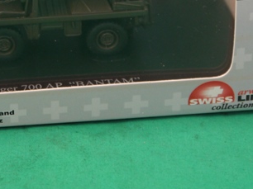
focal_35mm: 164
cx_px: 28
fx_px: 1198
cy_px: -29
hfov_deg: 12.0
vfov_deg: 8.9
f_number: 5.2
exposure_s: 1/30
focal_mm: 33
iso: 400
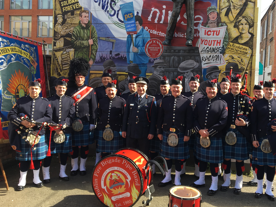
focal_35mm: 36
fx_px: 287
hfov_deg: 51.1
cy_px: 95
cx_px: 164
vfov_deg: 39.6
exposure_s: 1/351
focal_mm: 4.15
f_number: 2.2
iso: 25
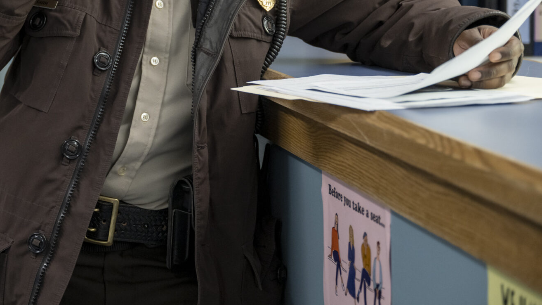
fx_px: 1437
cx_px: 22
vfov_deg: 11.9
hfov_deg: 20.8
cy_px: -34
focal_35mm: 100
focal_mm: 49
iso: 1000
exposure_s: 1/250
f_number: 2.8
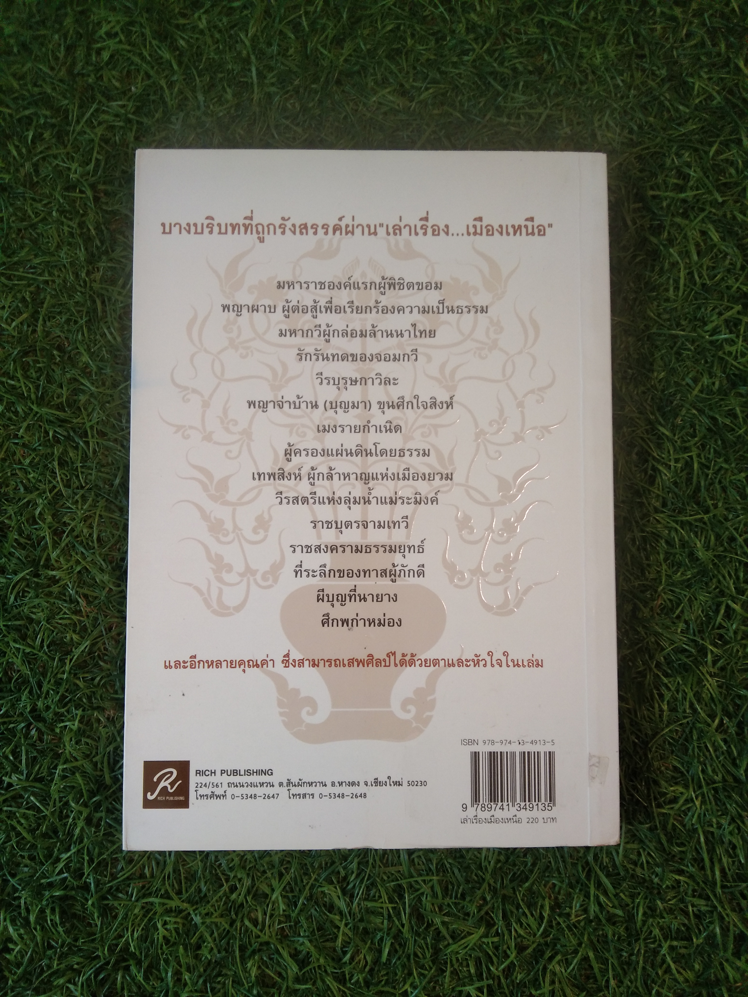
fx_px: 864
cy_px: 498
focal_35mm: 30
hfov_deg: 46.8
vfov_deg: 60.0
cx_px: 374
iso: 243
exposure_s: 1/33
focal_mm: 3.65
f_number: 2.2
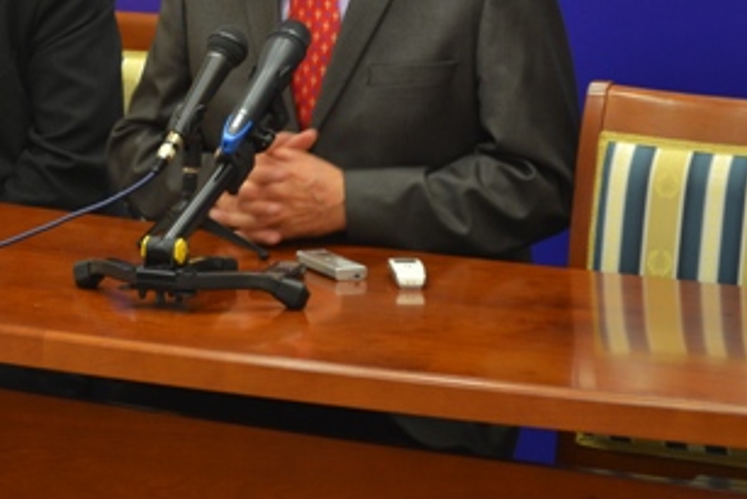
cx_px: 73
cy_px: -18
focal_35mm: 150
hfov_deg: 13.6
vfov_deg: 9.1
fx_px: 3114
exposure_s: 1/20
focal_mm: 48
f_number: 5.6
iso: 400
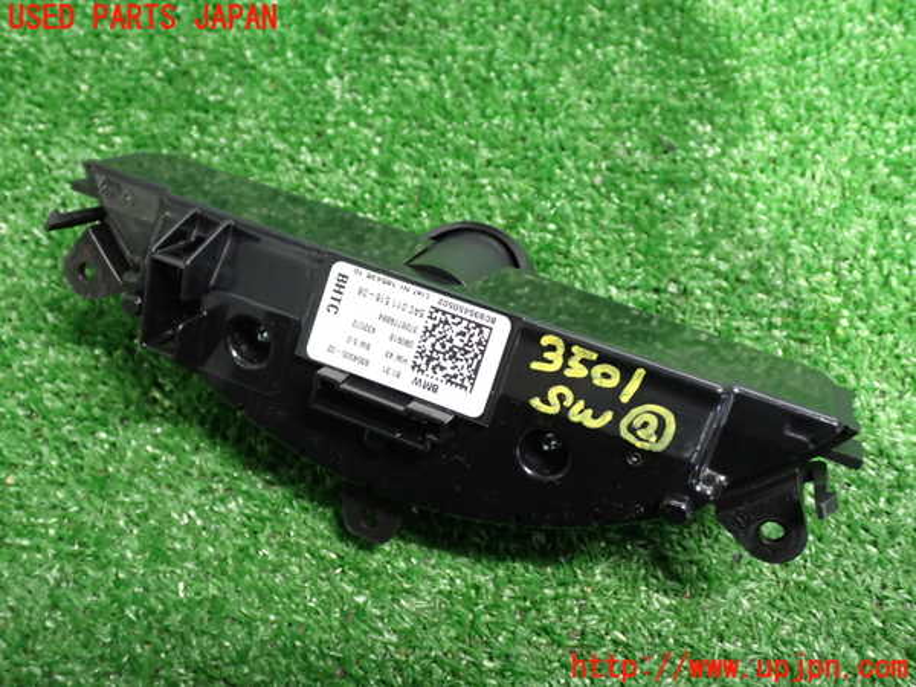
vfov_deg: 37.7
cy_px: 344
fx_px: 1006
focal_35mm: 38
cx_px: 458
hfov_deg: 49.0
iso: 800
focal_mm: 6.83
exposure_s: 1/15
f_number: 2.7
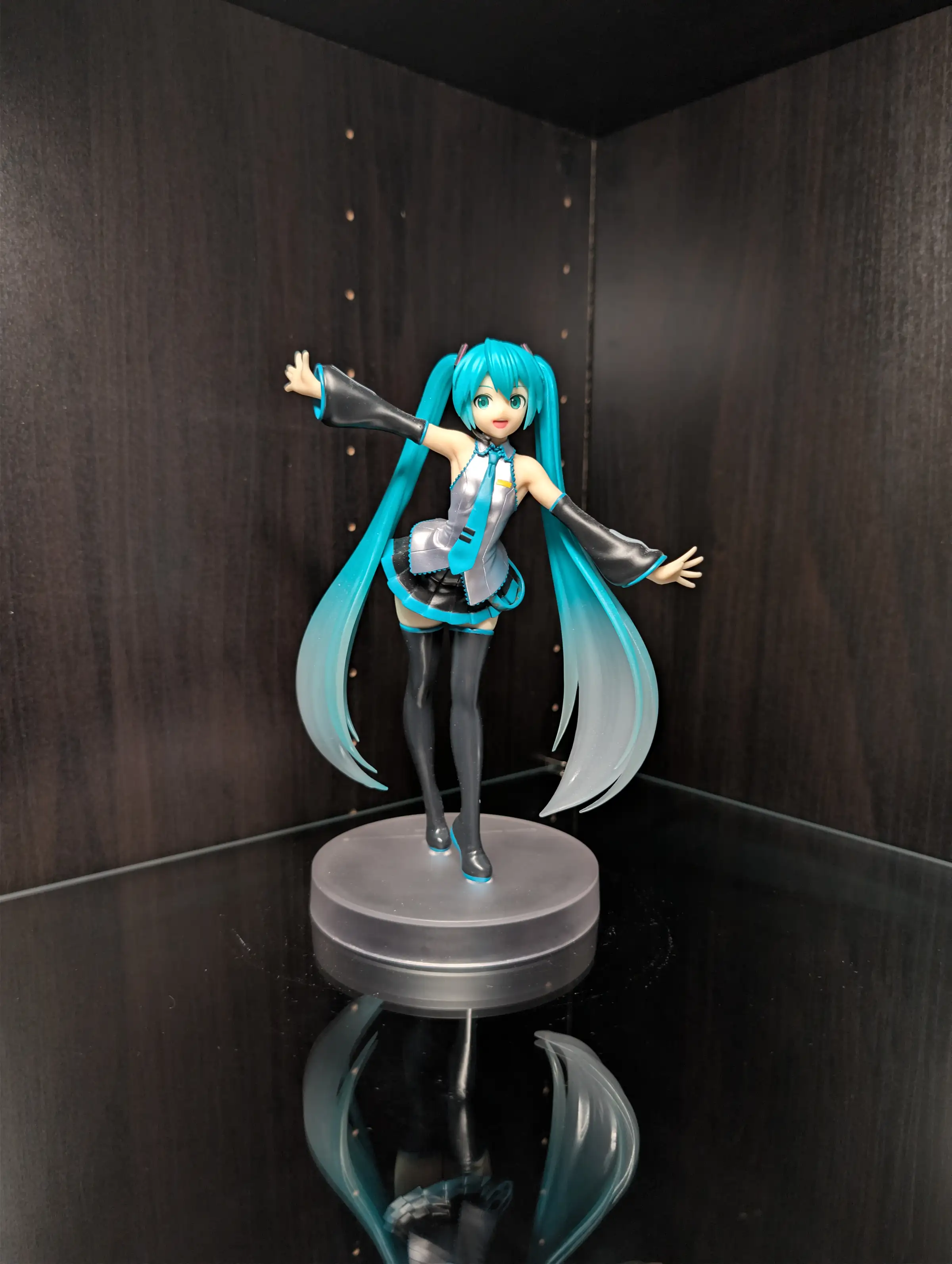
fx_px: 878
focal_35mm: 24
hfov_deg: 56.9
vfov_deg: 71.5
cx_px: 476
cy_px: 632
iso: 45
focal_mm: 6.9
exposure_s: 1/10.1
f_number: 1.68
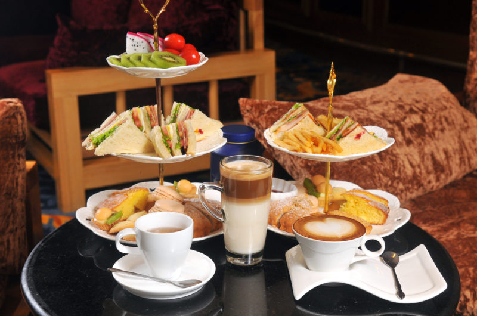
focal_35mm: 60
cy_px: 158
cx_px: 238
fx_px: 793
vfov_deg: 22.5
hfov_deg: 33.5
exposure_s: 1/60
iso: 500
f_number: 5
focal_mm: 40
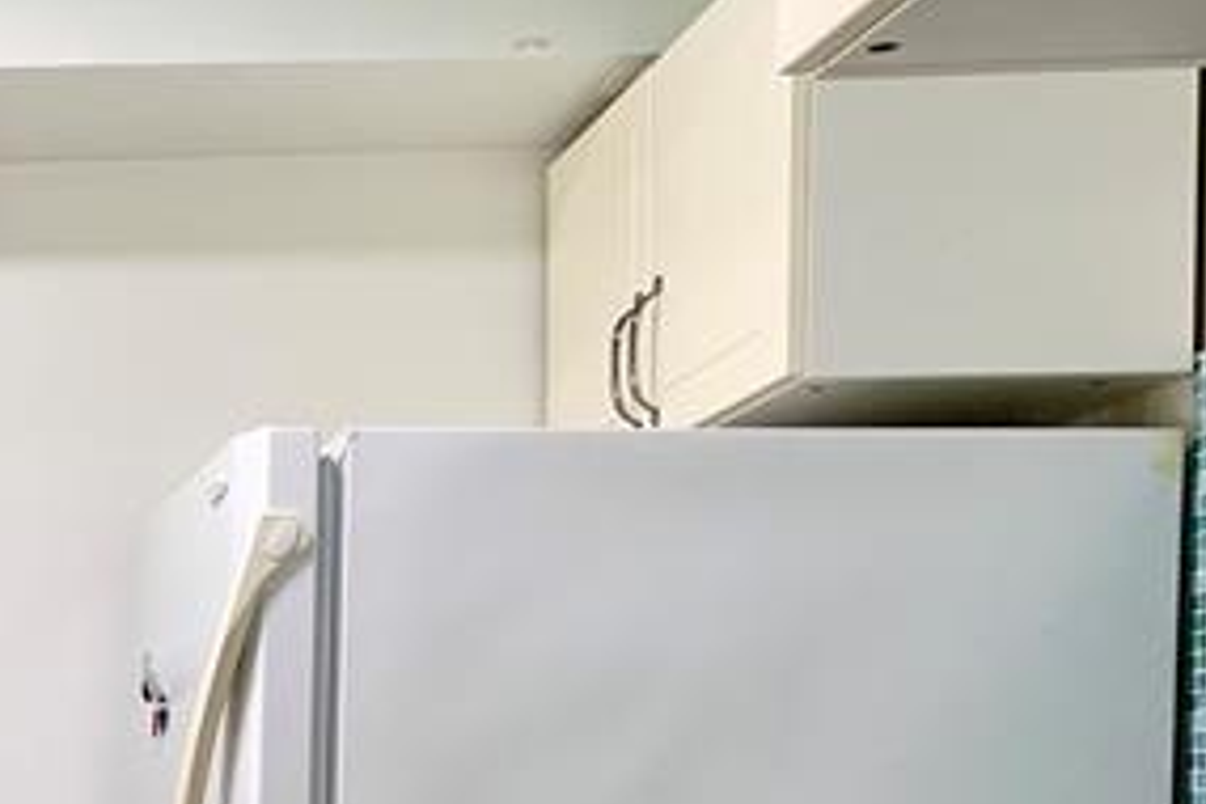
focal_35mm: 76
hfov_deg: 23.0
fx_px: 2546
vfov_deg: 17.3
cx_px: -449
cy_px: 922
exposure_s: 1/60
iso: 64
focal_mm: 4.25
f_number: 1.8
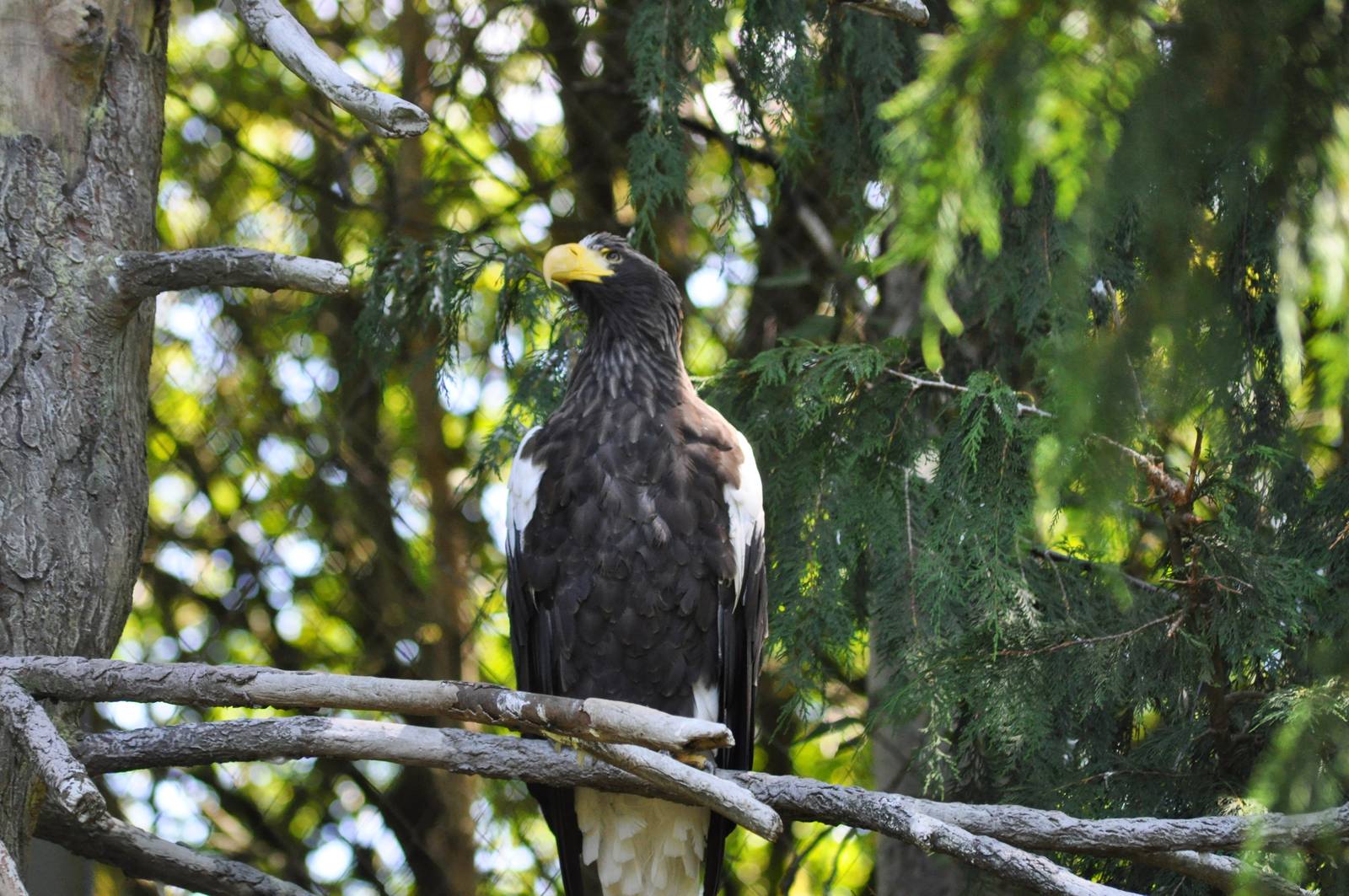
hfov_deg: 8.1
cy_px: 448
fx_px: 9545
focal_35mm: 255
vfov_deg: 5.4
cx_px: 674
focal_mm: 170
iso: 1250
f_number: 4.5
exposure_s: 1/500
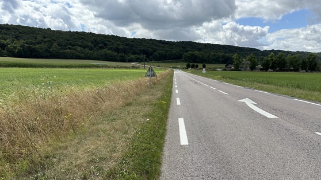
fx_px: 255
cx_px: 182
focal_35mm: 30
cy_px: 124
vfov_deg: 38.4
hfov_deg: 64.0
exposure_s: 1/4016
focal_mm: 6.86
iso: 80
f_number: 1.78
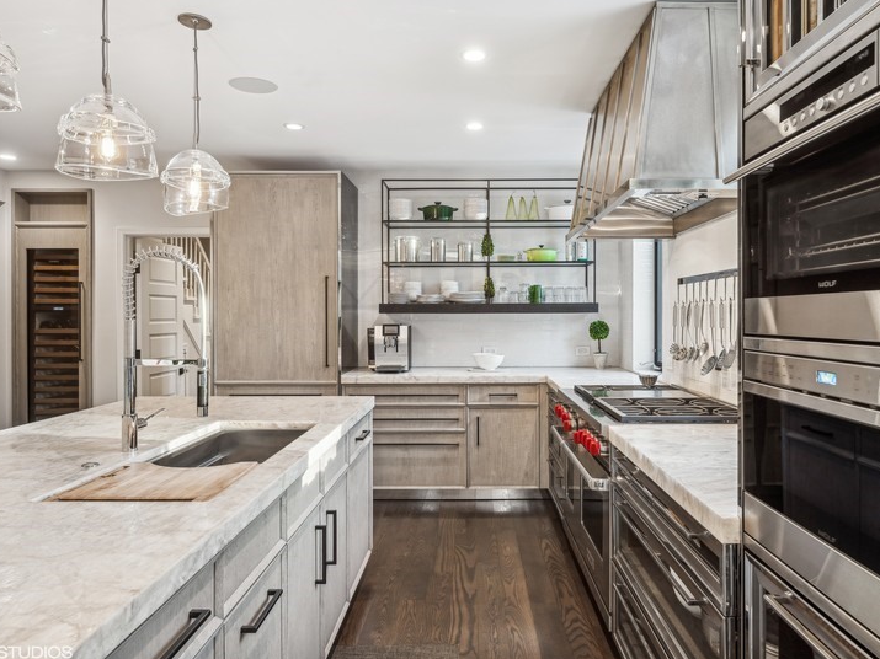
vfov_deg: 57.5
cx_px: 478
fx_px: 600
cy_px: 305
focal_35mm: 24
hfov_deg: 72.4
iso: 200
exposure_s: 1/2.5
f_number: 8
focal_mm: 19.5
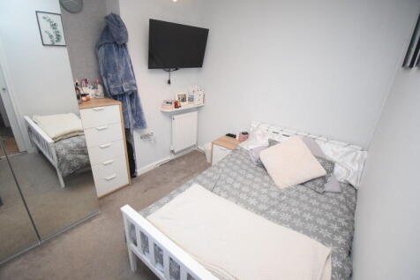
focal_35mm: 15
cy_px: 140
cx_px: 210
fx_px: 175
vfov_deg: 77.3
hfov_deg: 100.4
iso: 2800
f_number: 4.5
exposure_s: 1/60
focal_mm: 10
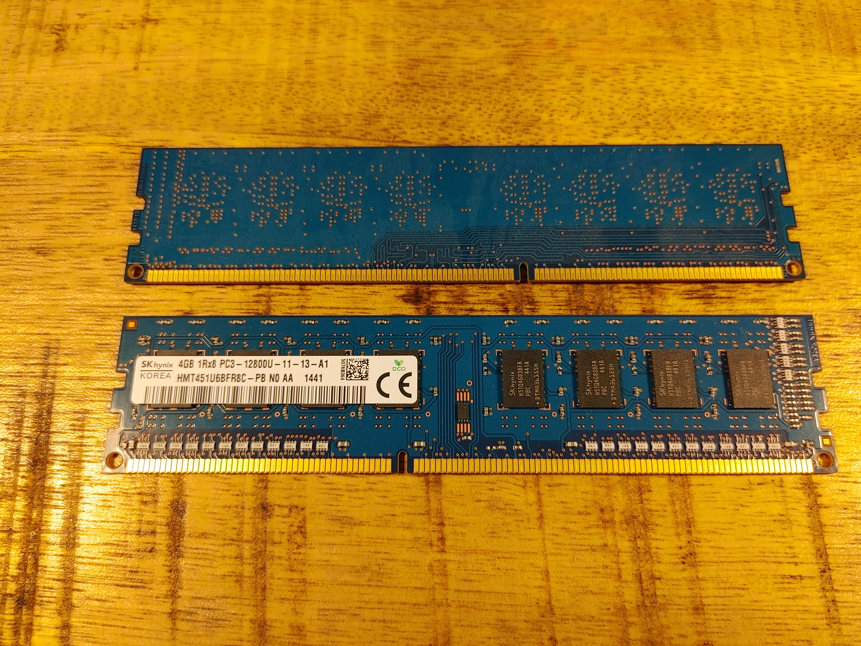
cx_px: 430
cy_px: 323
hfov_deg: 67.3
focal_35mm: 26
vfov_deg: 53.1
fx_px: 647
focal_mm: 4.81
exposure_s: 1/100
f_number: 1.8
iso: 200
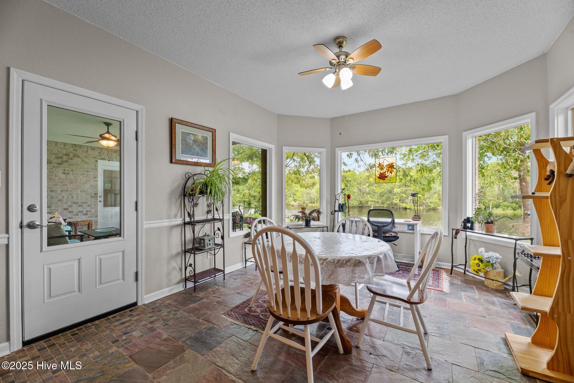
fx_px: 223
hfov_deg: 104.3
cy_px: 192
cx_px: 287
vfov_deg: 81.2
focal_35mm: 14
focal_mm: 14
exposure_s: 1.3
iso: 100
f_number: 9
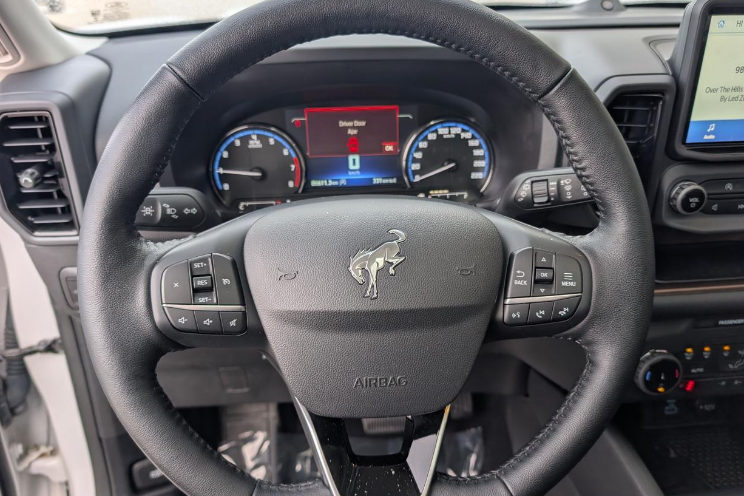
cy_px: 259
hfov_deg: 69.4
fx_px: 537
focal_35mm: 26
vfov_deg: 49.5
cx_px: 380
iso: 20
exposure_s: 1/81
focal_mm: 6.9
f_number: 1.68
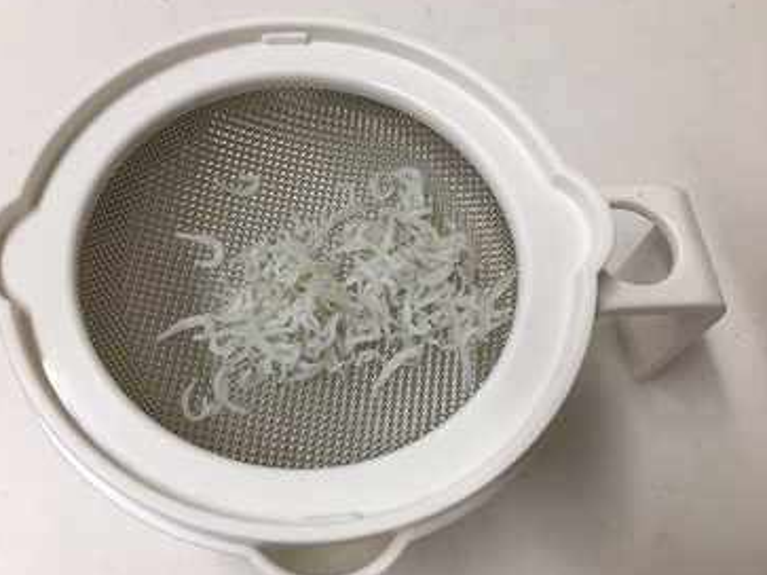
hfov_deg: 56.7
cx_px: 347
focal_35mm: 32
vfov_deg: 44.1
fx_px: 709
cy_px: 292
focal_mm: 4.15
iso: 25
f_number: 2.2
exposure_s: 1/40
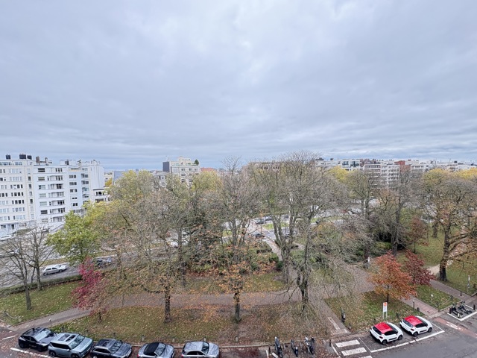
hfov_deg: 102.1
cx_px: 238
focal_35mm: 14
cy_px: 179
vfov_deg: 85.7
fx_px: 193
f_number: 2.2
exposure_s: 1/150
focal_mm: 2.22
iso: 64
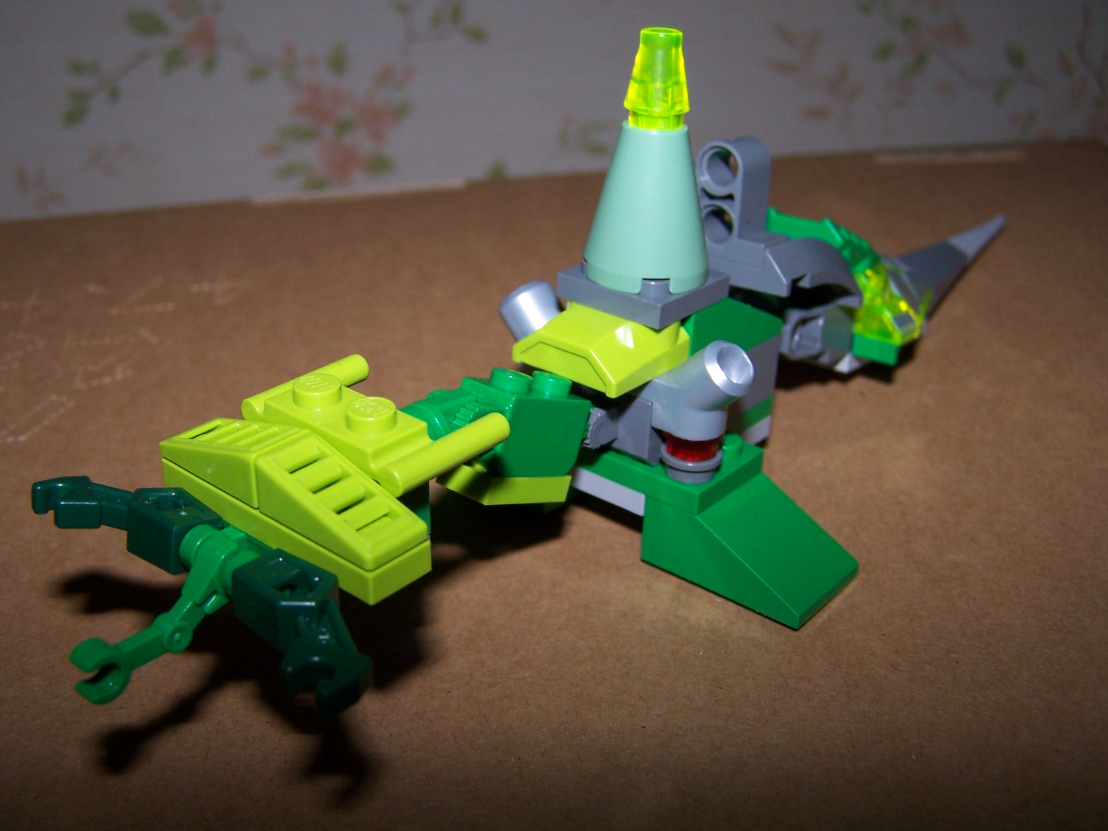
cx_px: 543
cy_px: 413
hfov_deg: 47.9
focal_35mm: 39
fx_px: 1248
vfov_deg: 36.8
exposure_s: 1/60
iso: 80
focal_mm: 6.3
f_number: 2.8
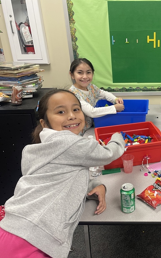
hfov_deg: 32.3
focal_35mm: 37
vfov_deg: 52.7
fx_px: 260
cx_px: 153
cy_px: 129
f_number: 1.6
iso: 125
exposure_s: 1/81
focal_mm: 4.2
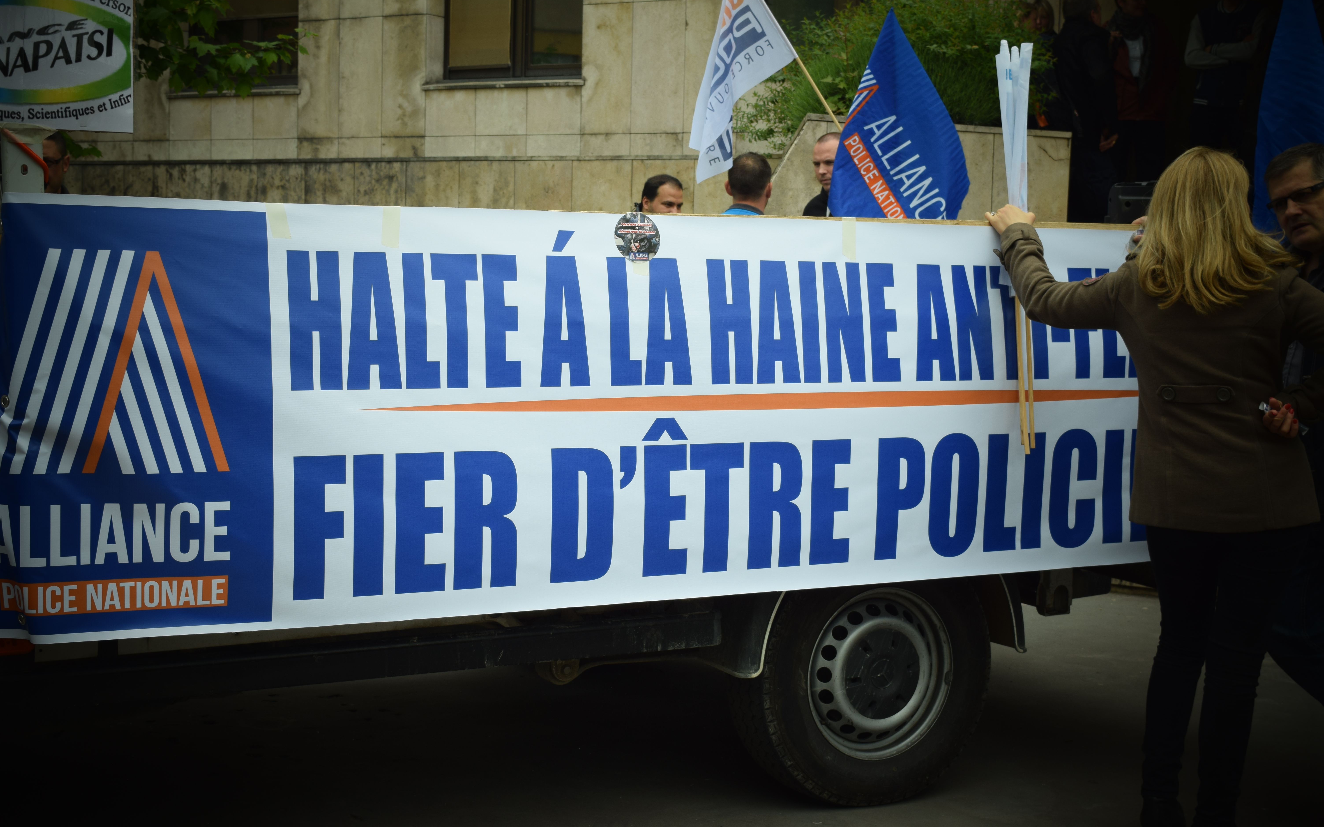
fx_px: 1876
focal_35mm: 52
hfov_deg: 38.9
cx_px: 662
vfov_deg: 24.9
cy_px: 400
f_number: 9
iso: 200
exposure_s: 1/320
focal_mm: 34
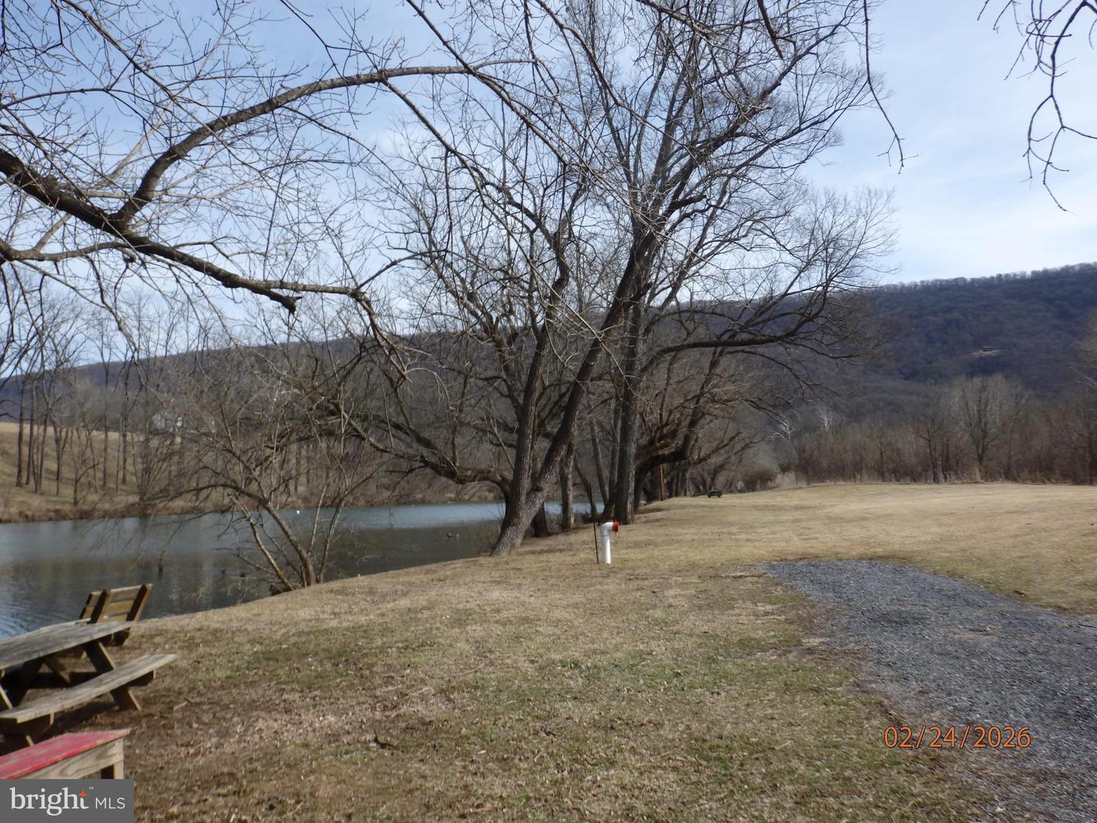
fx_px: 951
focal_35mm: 30
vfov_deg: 46.8
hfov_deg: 60.0
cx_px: 548
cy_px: 412
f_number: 3.3
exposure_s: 1/1000
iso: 100
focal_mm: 5.5
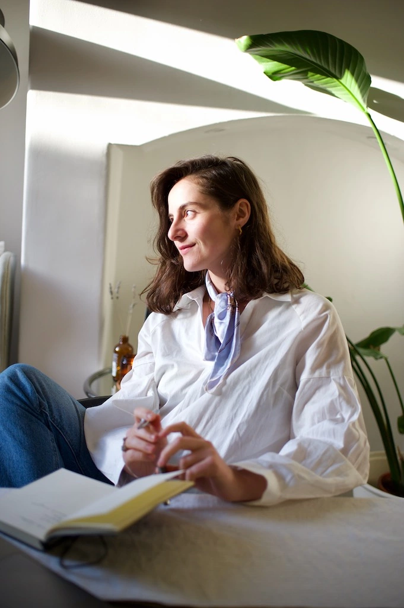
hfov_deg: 37.8
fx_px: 590
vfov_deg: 54.5
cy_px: 304
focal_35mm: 35
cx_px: 202
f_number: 1.8
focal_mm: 35
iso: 640
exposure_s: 1/500
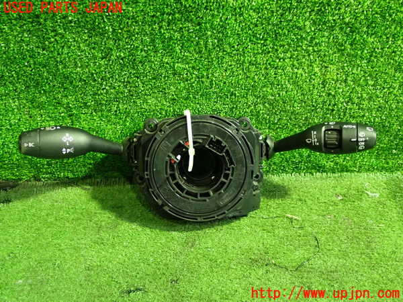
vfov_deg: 39.7
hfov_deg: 51.4
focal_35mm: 36
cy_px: 151
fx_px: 419
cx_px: 202
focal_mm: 6.37
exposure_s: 1/25
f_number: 2.5
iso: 800
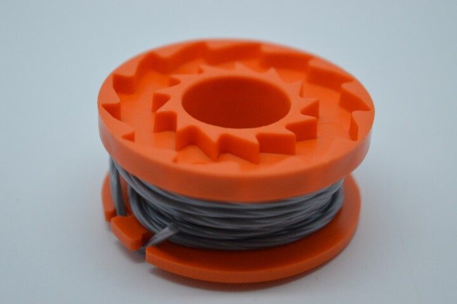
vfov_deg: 16.5
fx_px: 1047
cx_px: 228
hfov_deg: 24.6
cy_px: 152
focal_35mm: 82
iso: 400
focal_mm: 55
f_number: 5.6
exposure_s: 1/100
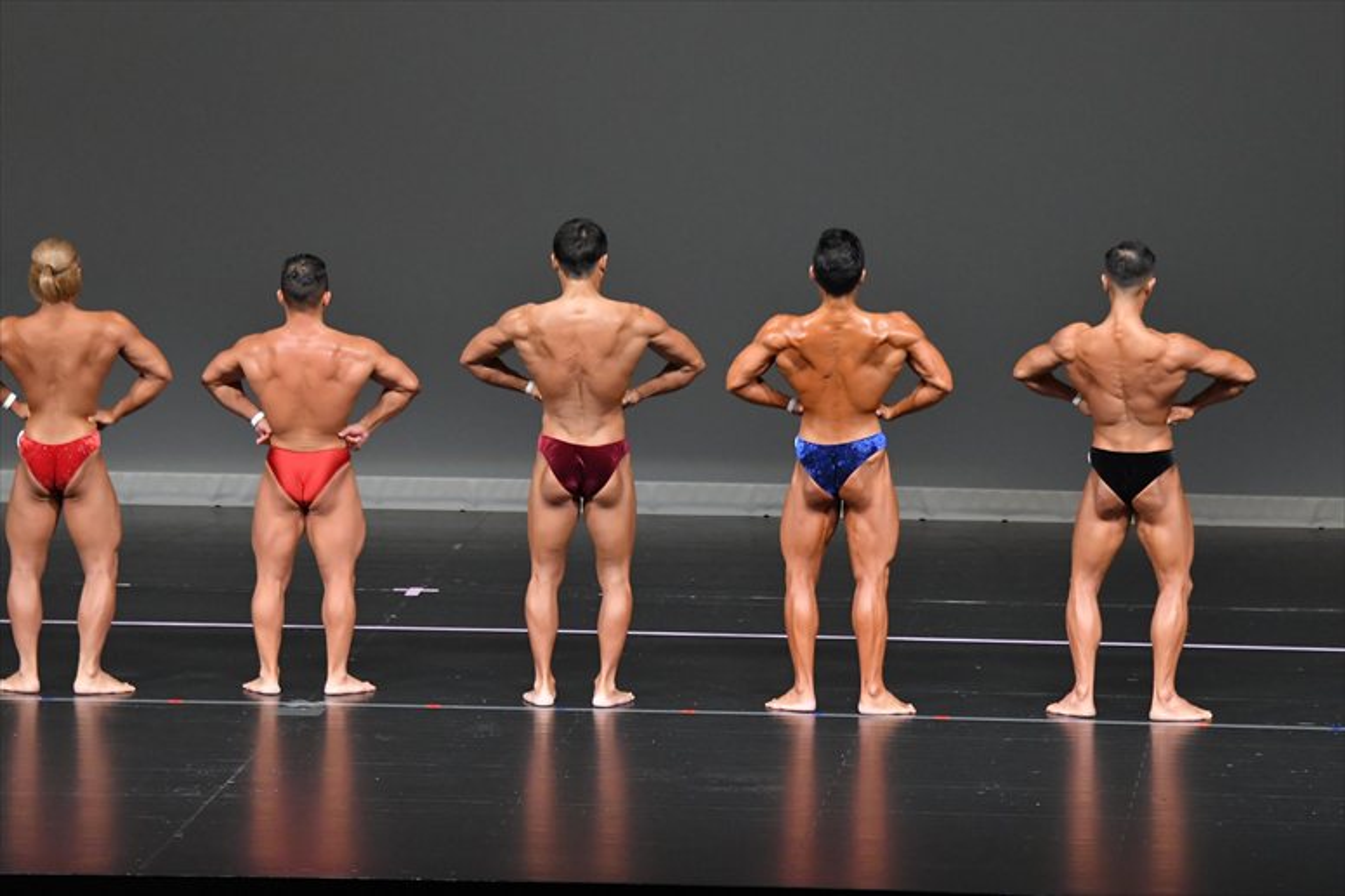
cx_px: 672
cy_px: 448
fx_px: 8104
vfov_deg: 6.3
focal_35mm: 217
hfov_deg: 9.5
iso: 4000
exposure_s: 1/400
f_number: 5.6
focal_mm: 145
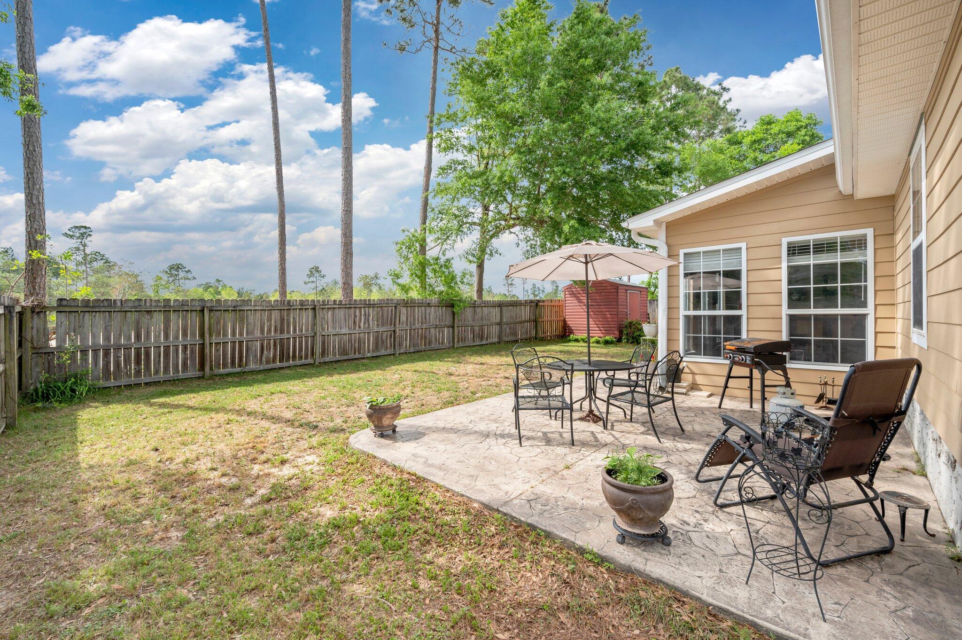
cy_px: 320
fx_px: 374
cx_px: 481
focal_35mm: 14
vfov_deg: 81.1
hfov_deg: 104.3
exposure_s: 1/250
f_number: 9
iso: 100
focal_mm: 14
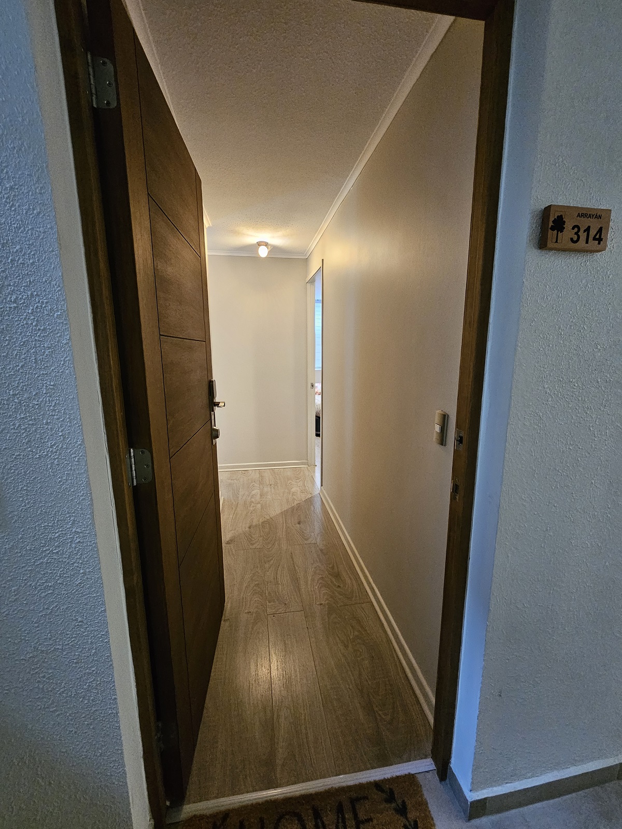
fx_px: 311
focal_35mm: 13
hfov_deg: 89.9
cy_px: 414
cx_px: 311
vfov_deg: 106.2
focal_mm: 2.2
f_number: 2.2
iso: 800
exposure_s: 1/33.3
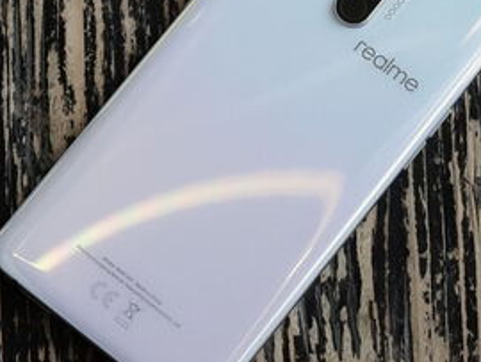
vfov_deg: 9.1
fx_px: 2253
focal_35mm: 162
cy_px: 41
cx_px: 123
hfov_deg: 12.2
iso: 6400
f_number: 5
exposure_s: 1/400
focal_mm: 55
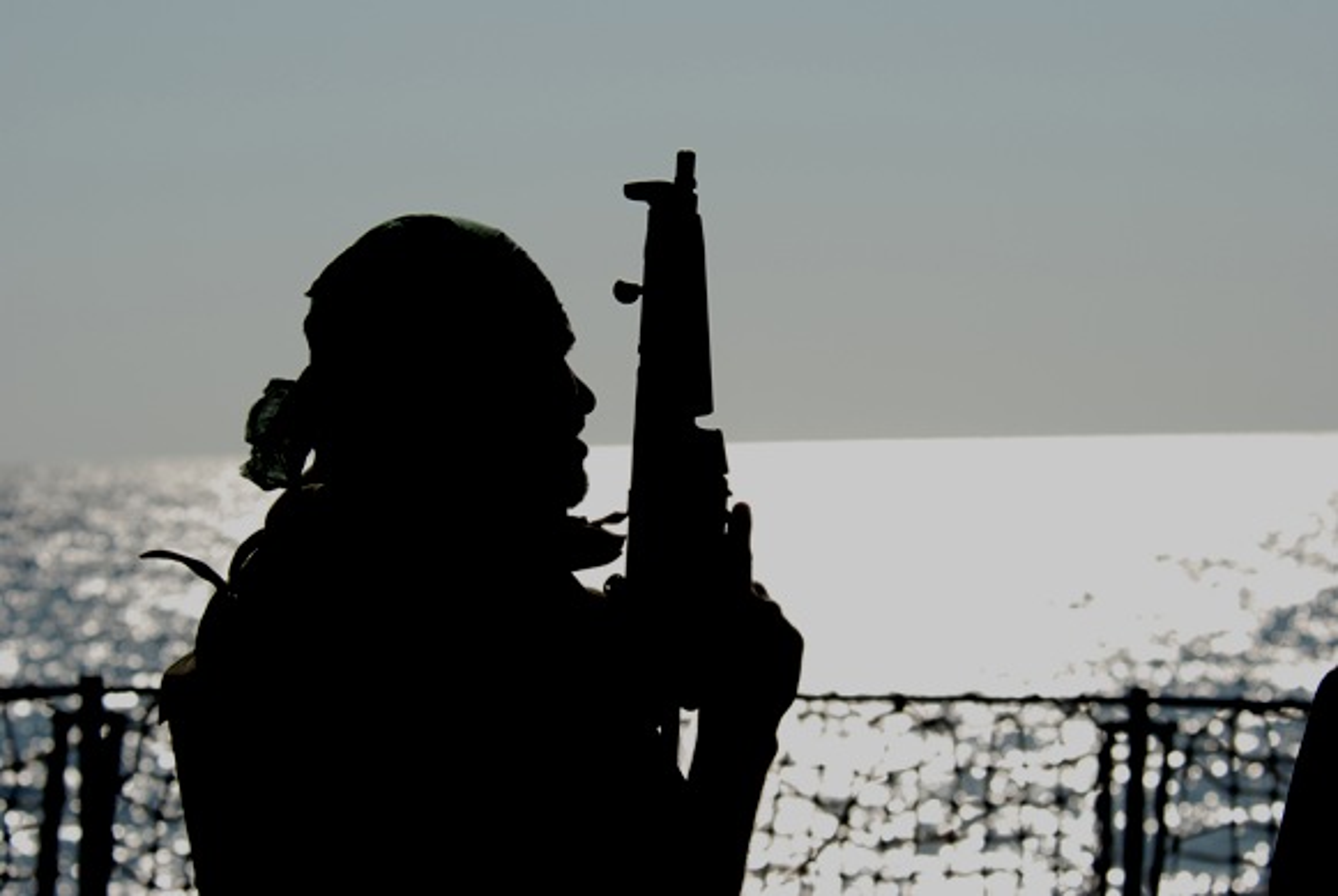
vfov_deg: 9.7
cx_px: 669
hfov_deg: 14.4
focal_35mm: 142
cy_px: 448
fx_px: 5303
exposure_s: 1/1000
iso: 100
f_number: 8
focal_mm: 95
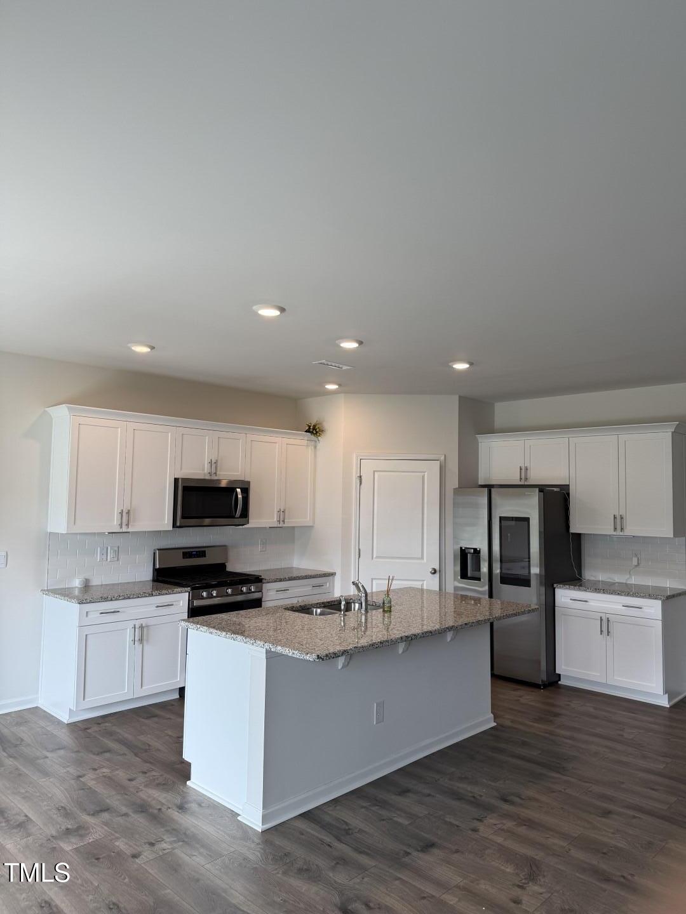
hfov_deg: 56.8
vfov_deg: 71.6
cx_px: 343
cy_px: 457
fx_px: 634
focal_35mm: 24
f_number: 1.78
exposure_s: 1/120
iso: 64
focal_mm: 6.76
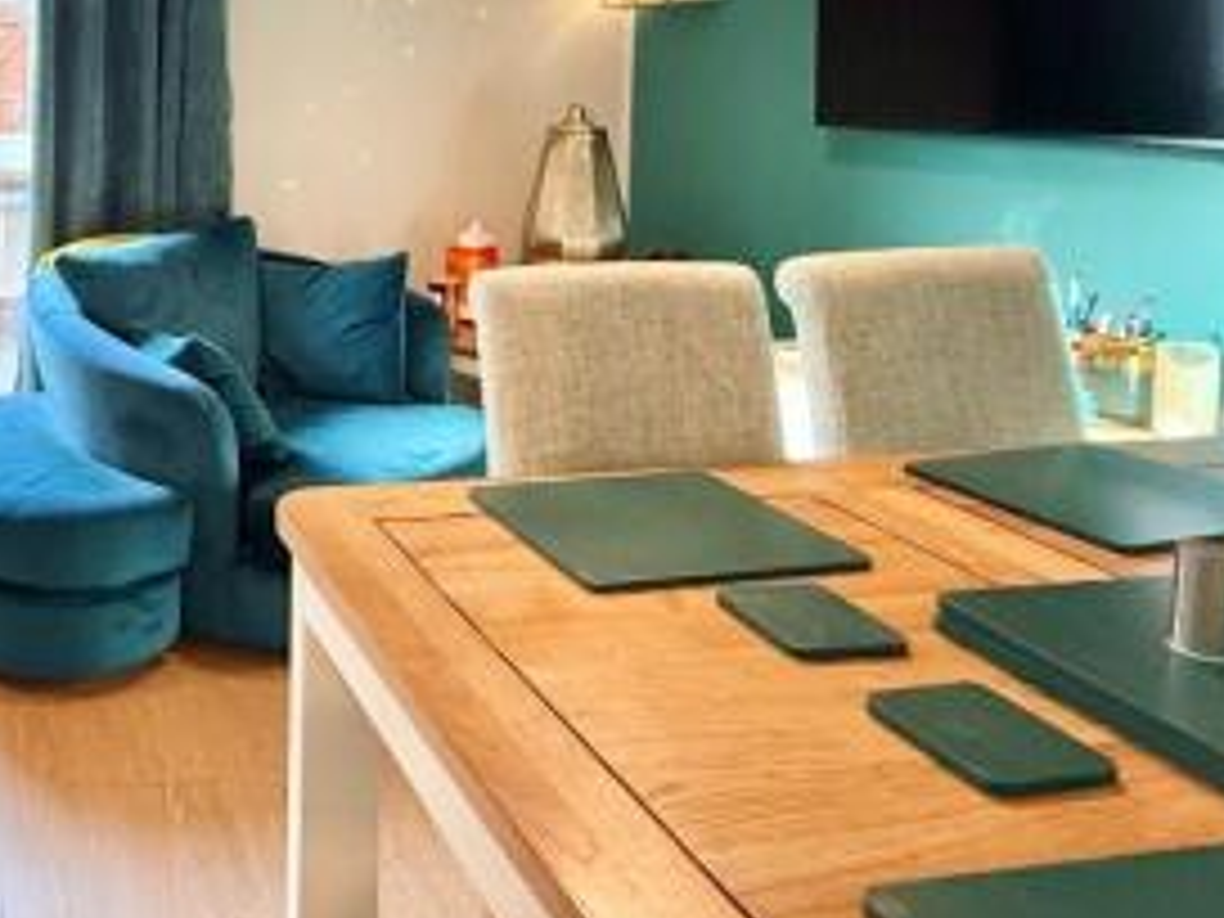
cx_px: 70
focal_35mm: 30
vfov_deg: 44.0
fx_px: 1061
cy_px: 151
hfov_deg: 51.2
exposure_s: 1/59
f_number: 2.2
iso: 500
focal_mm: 2.22
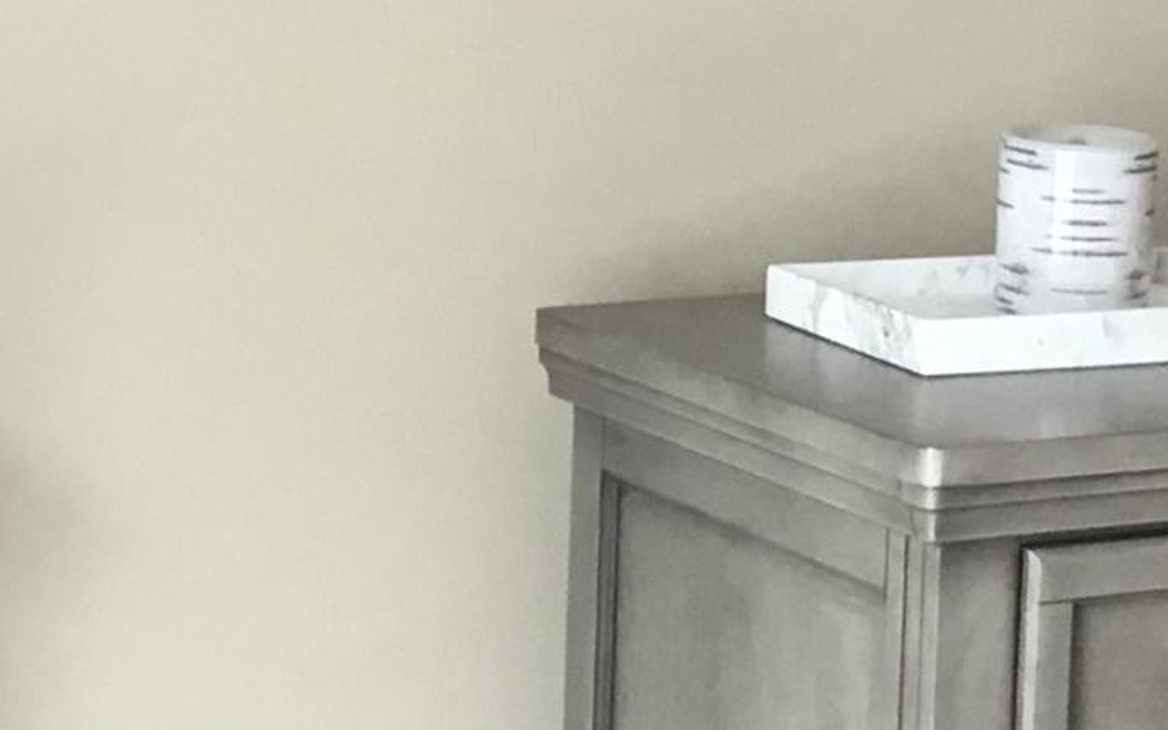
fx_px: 4583
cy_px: -12
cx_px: 656
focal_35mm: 144
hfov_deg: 14.5
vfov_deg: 9.0
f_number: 2.4
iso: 64
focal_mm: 3.3
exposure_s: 1/30
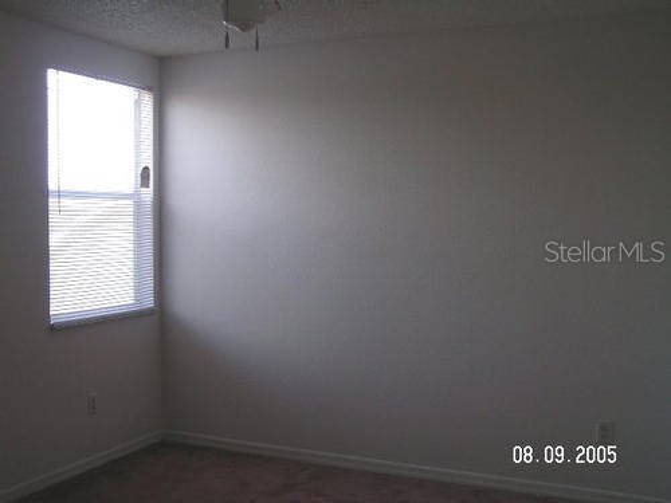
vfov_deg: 35.1
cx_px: 336
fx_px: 795
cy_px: 252
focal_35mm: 41
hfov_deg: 45.8
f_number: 3.2
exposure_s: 1/50
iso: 50
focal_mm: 6.8
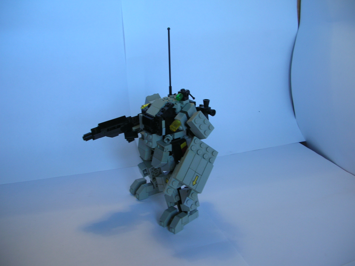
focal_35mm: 35
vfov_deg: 40.6
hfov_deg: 52.7
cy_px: 133
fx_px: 359
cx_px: 178
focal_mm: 5.8
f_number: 2.8
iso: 50
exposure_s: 1/22.3
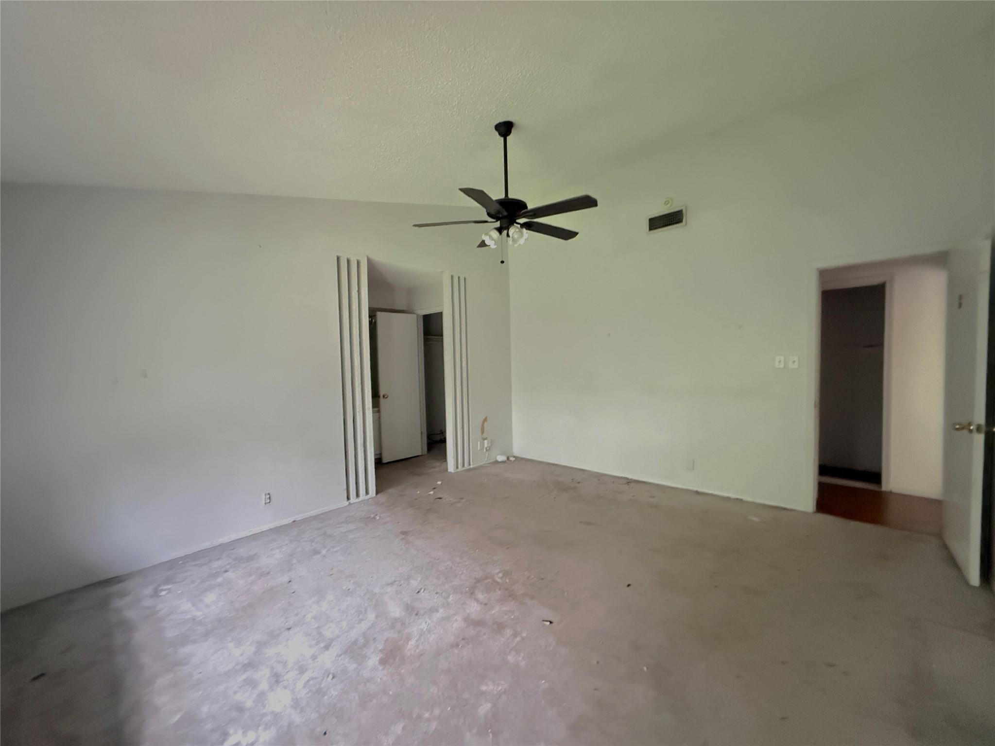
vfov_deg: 85.7
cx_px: 498
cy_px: 373
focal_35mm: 14
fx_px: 402
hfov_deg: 102.1
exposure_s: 1/31
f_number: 2.2
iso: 1600
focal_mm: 2.22
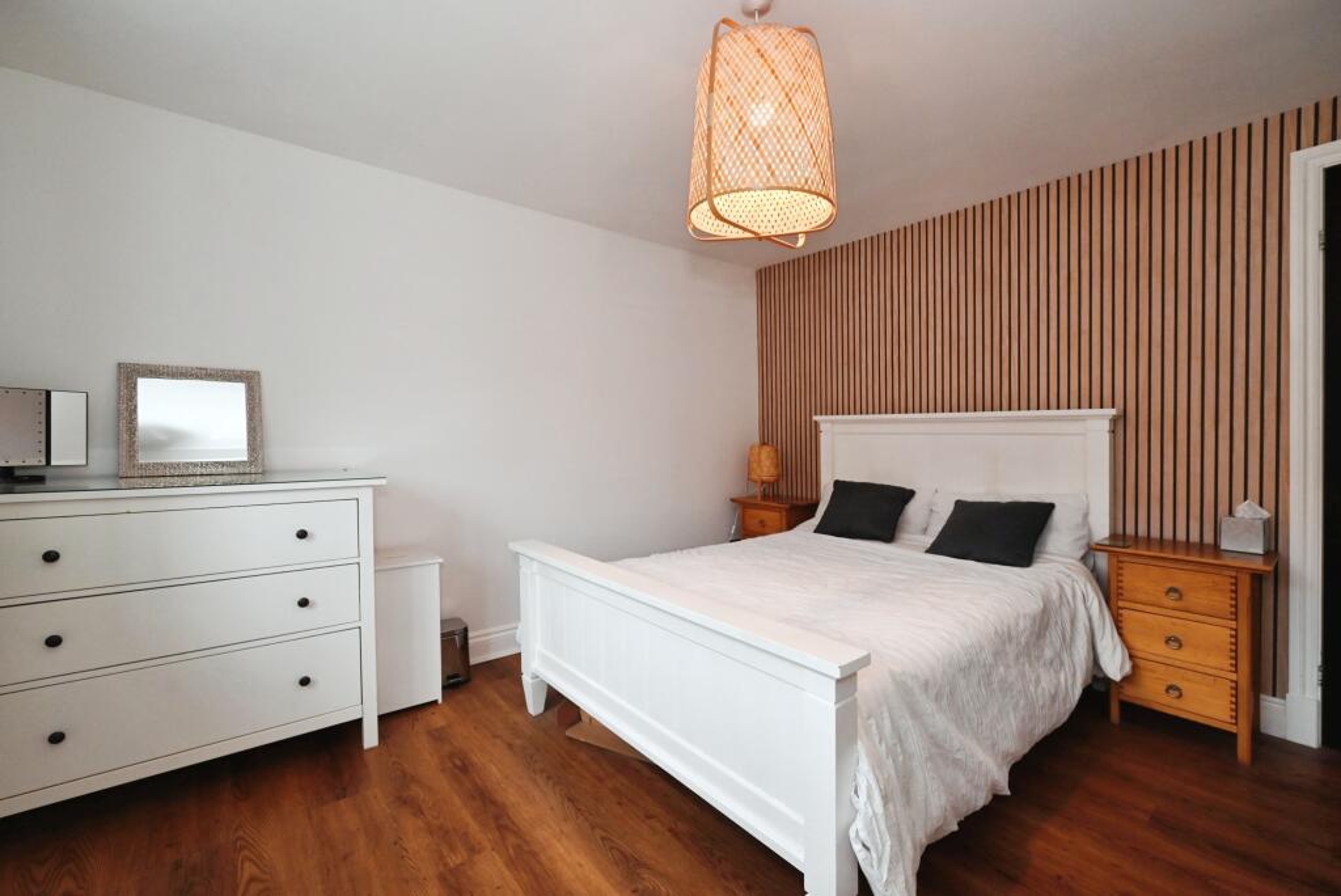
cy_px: 448
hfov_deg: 100.4
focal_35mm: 15
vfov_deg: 77.4
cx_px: 670
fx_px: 559
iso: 1000
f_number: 5.6
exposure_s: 1/50
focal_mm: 15
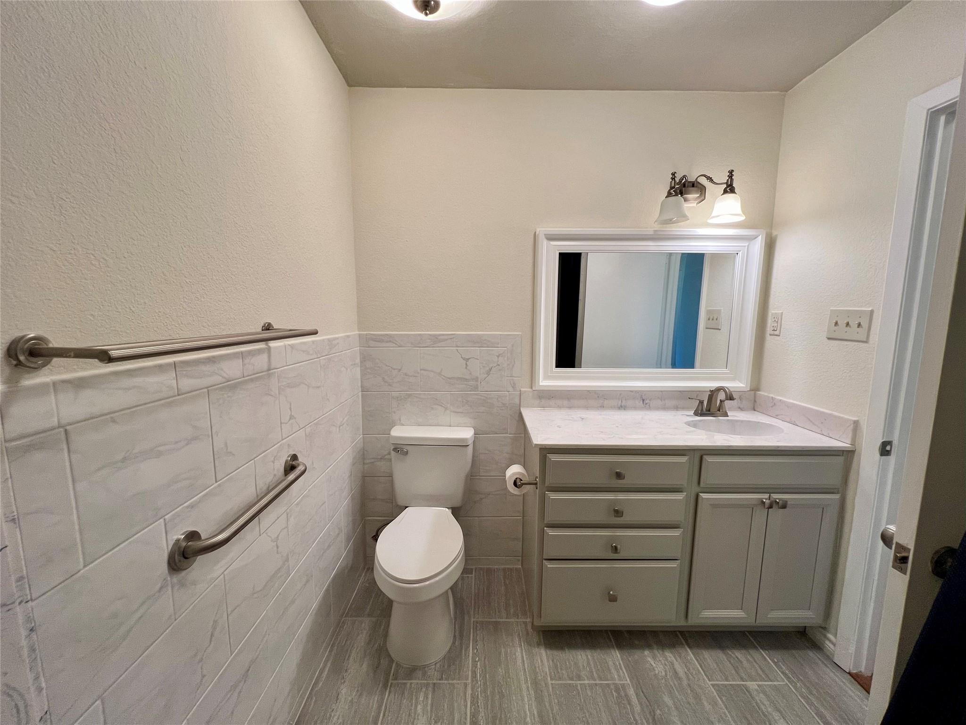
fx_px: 363
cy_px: 362
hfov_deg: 106.2
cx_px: 483
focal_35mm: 13
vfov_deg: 89.9
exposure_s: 1/120
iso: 125
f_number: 1.8
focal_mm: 1.57
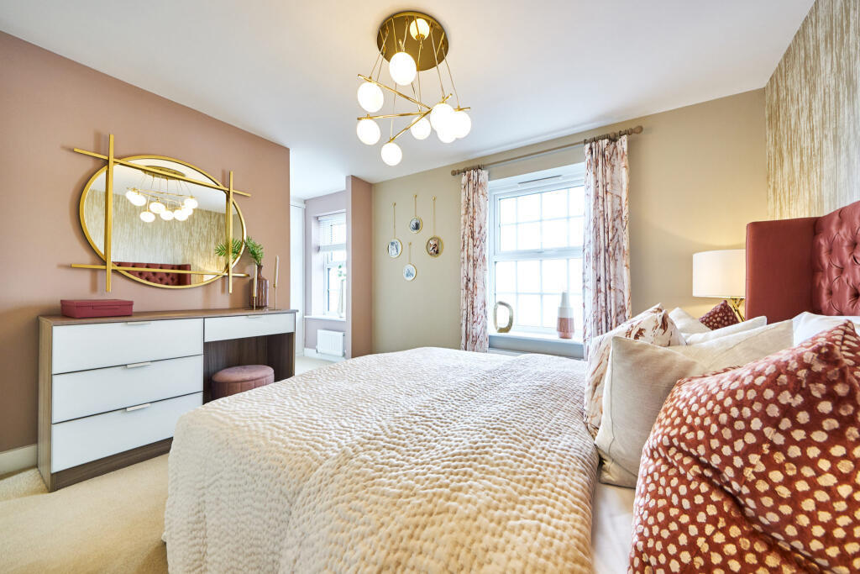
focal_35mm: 12
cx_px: 430
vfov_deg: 90.0
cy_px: 287
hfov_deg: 112.6
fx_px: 287
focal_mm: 8
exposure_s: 1/10
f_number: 7.1
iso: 200
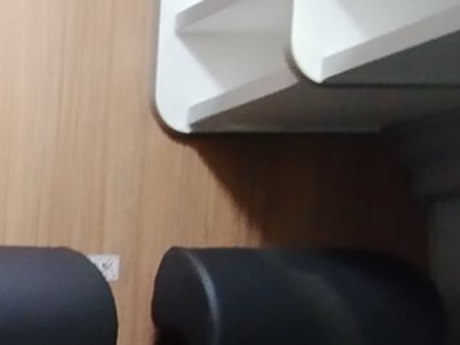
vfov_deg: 17.8
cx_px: -489
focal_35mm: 76
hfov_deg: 17.4
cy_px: 485
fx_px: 1010
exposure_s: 1/25
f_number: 2.2
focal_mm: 1.65
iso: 260
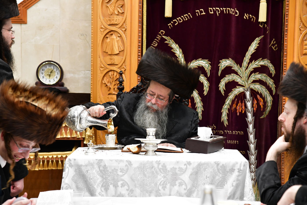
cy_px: 102
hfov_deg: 18.3
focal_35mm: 112
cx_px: 154
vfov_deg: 12.2
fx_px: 955
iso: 2000
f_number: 5.6
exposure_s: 1/100
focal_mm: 112
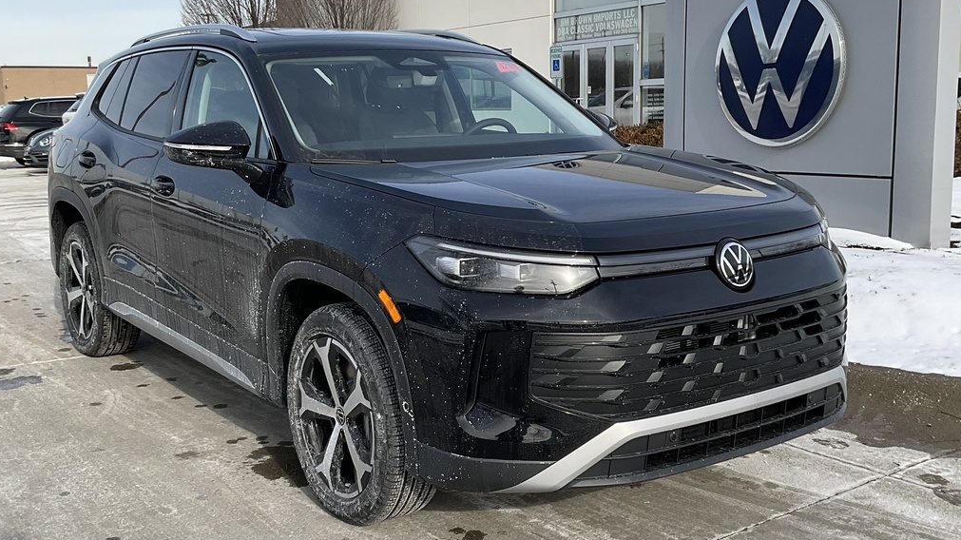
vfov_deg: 36.3
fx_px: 815
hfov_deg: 61.0
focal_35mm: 32
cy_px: 186
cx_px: 479
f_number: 1.8
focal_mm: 3
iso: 16
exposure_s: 1/1626
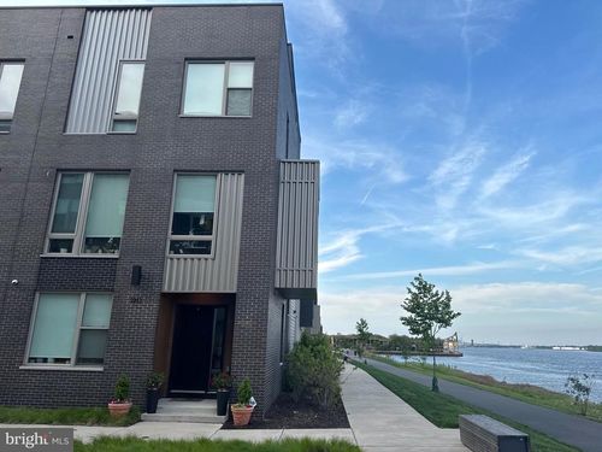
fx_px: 417
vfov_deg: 56.8
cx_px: 301
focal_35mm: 24
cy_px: 226
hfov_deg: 71.6
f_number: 1.78
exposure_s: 1/1456
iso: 80
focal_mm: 6.76
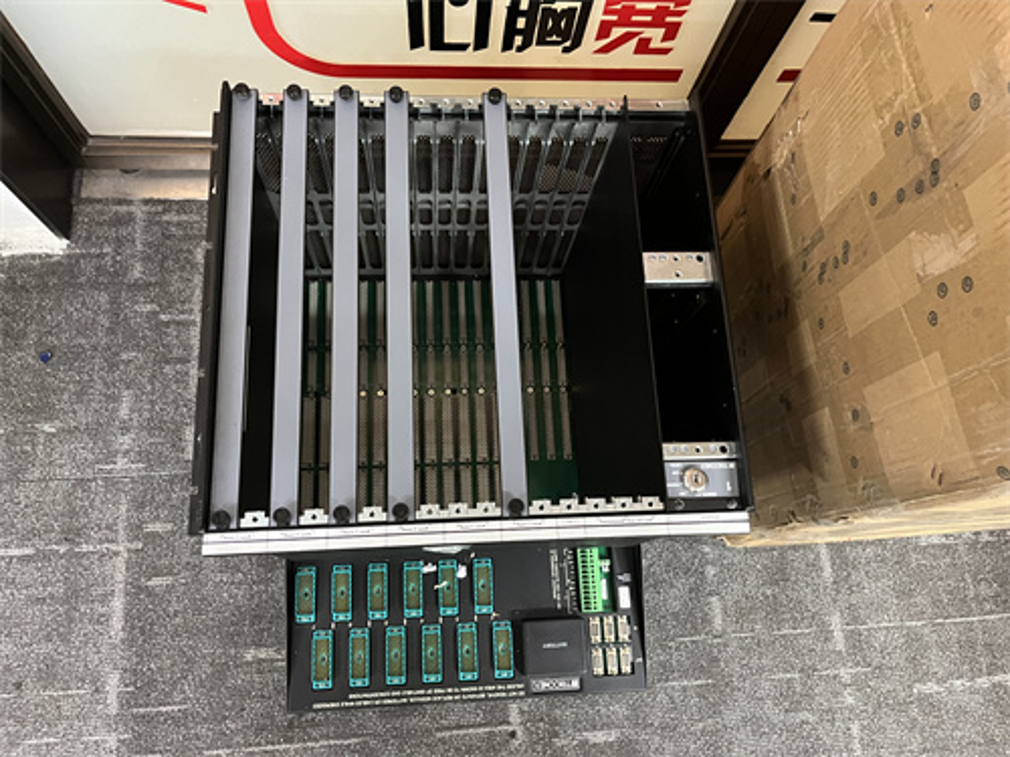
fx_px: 759
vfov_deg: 53.1
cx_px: 505
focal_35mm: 26
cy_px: 378
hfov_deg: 67.3
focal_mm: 5.1
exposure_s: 1/33
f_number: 1.6
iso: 500
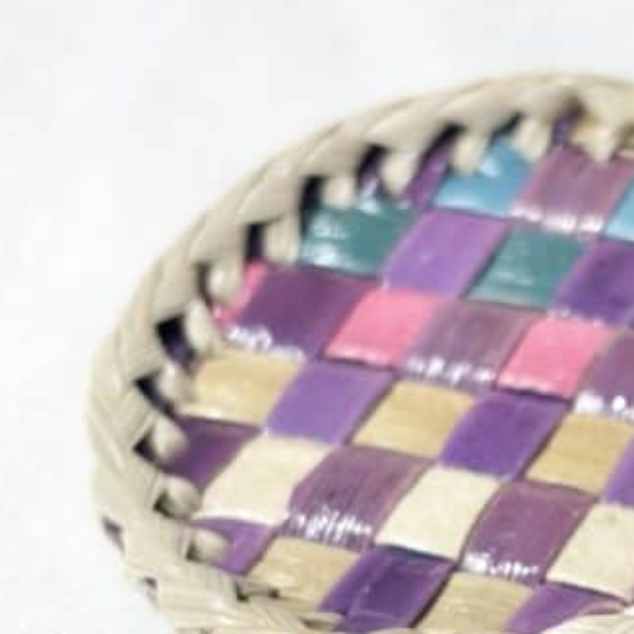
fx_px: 2984
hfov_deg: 11.9
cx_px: 717
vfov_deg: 12.0
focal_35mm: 144
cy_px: 659
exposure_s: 1/100
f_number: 1.6
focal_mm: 5.96
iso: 32
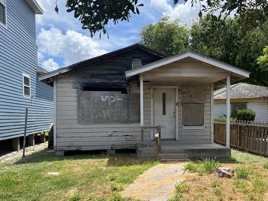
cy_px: 117
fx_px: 279
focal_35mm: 36
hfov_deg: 51.1
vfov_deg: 39.5
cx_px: 157
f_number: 1.5
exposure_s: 1/2513
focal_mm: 5.7
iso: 50
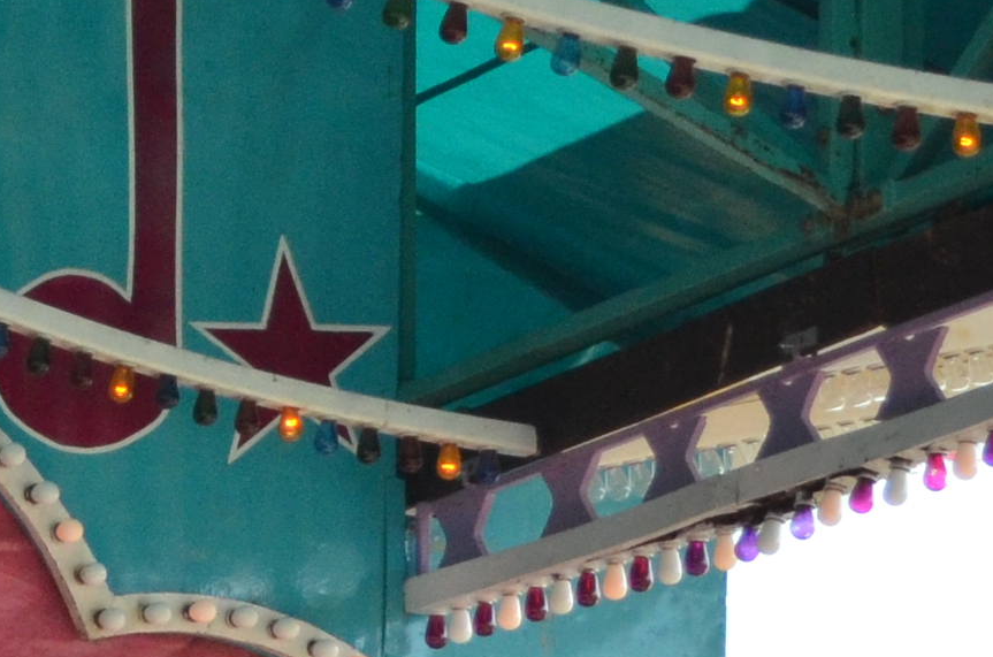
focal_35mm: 300
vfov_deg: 4.5
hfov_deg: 6.7
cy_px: 960
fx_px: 8251
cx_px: -889
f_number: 5
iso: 800
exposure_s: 1/1000
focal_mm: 35
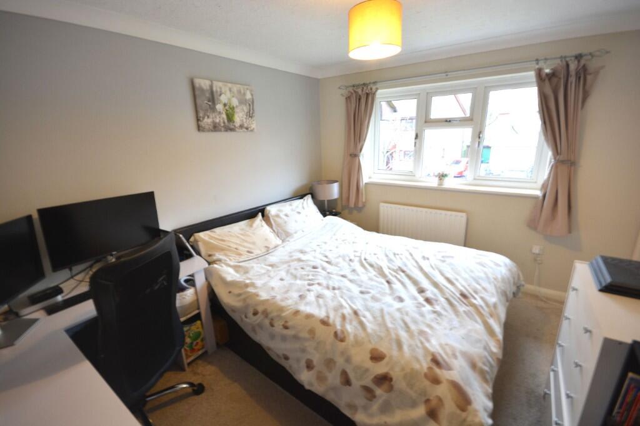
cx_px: 320
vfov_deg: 77.3
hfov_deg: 100.4
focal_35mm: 15
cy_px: 213
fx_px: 267
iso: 400
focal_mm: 10
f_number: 8
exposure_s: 1/6
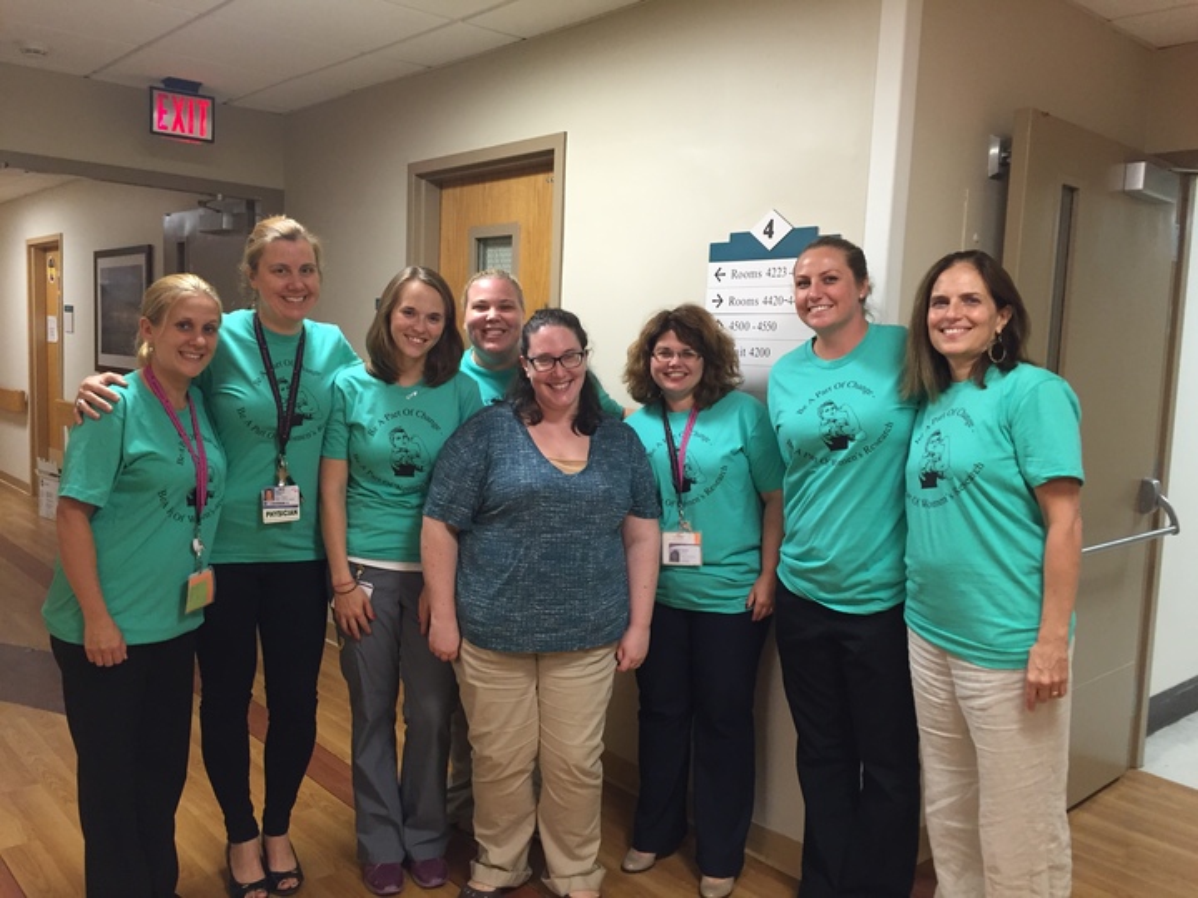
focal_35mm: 29
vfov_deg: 48.2
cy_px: 449
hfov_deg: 61.7
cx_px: 599
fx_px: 1004
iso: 125
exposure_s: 1/30
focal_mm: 4.15
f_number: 2.2
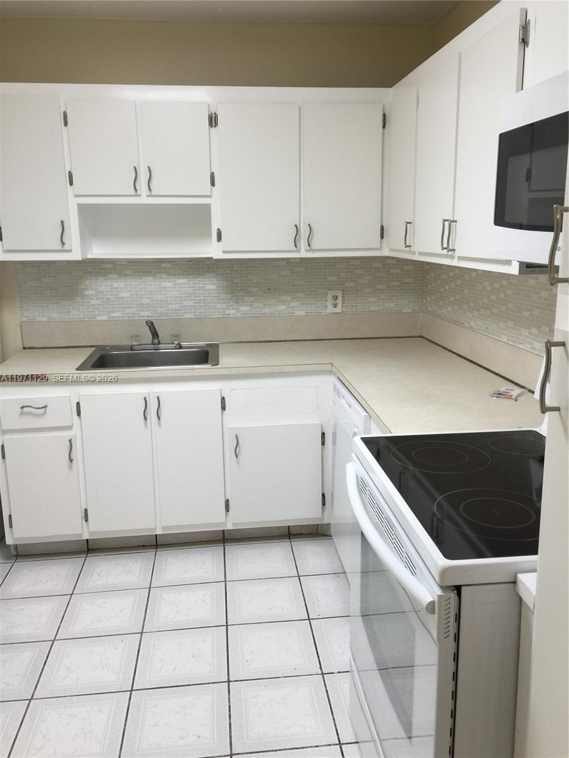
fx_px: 636
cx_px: 284
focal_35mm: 29
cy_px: 379
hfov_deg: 48.2
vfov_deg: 61.7
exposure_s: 1/30
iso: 32
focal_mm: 4.15
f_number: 2.2
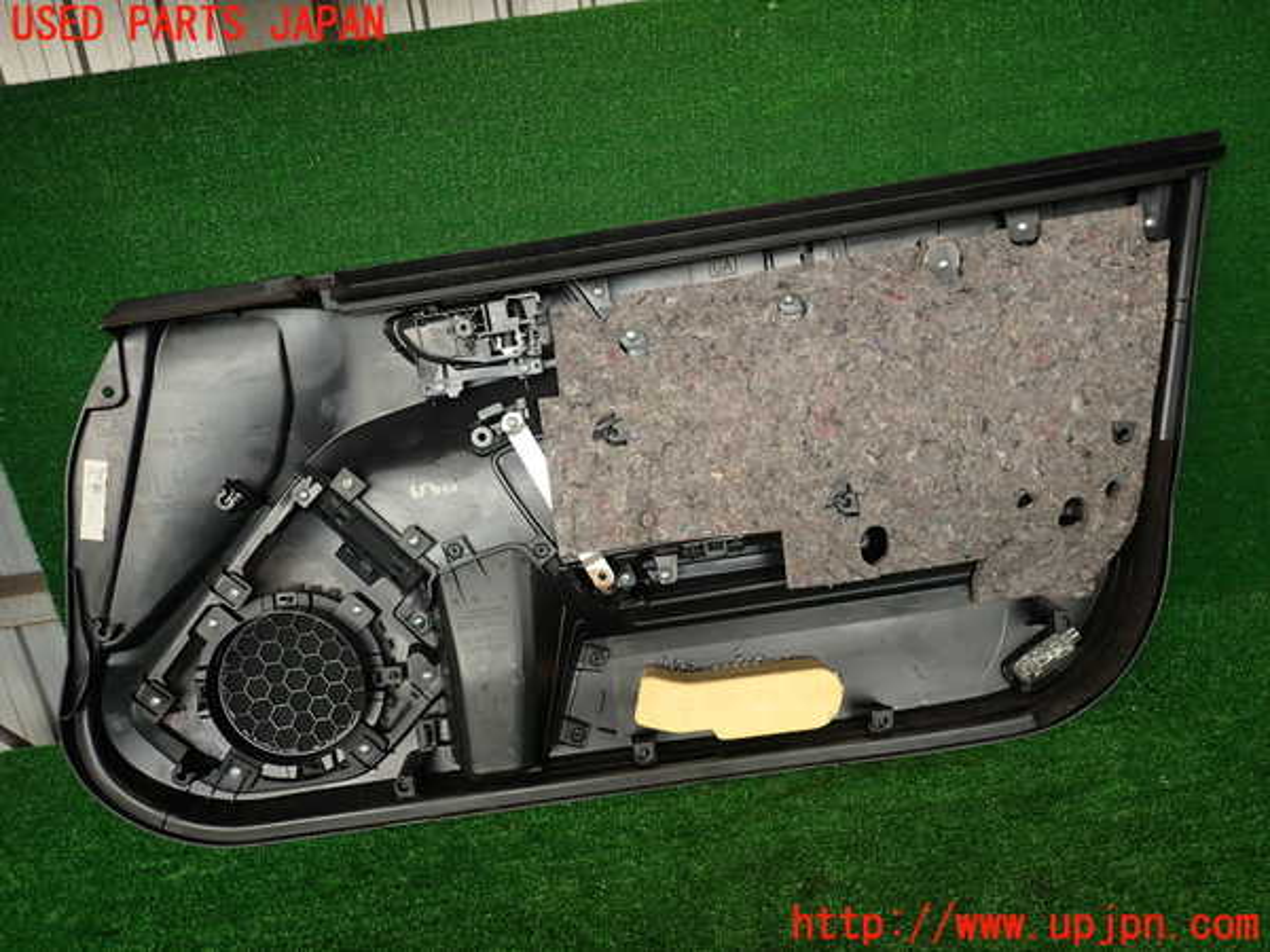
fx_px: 917
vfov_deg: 54.9
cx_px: 635
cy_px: 476
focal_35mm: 25
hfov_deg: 69.4
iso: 100
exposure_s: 1/100
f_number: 2
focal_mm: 4.5
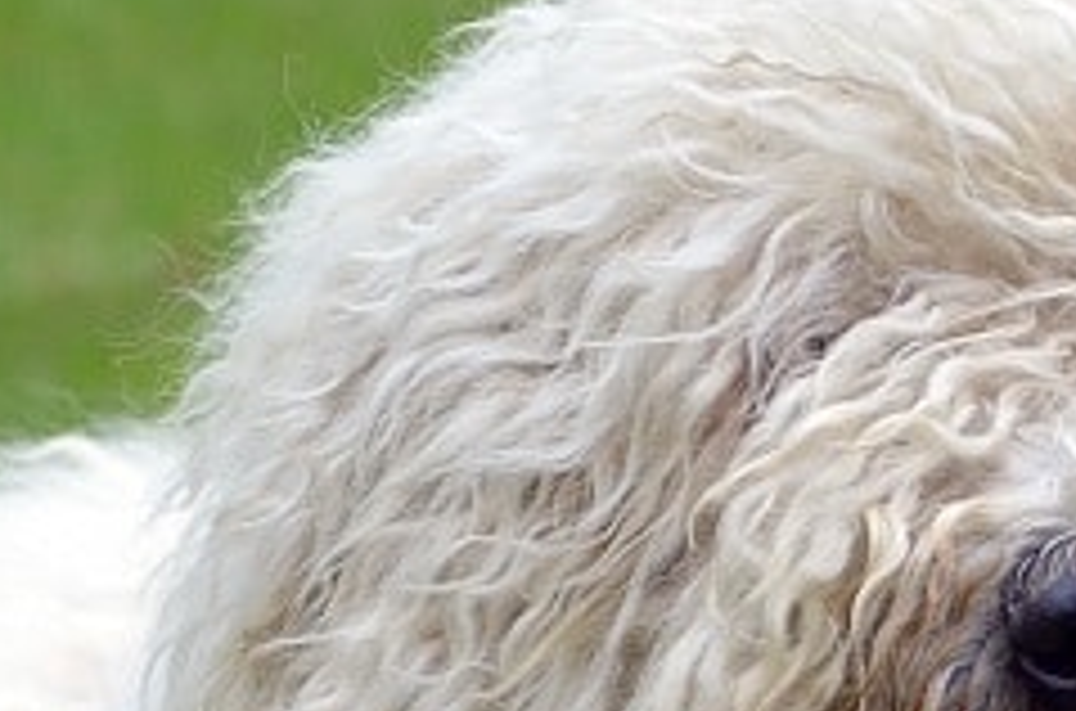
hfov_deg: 3.7
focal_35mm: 560
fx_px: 16699
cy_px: 970
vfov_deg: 2.4
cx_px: 466
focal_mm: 85
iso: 400
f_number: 5
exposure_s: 1/1250
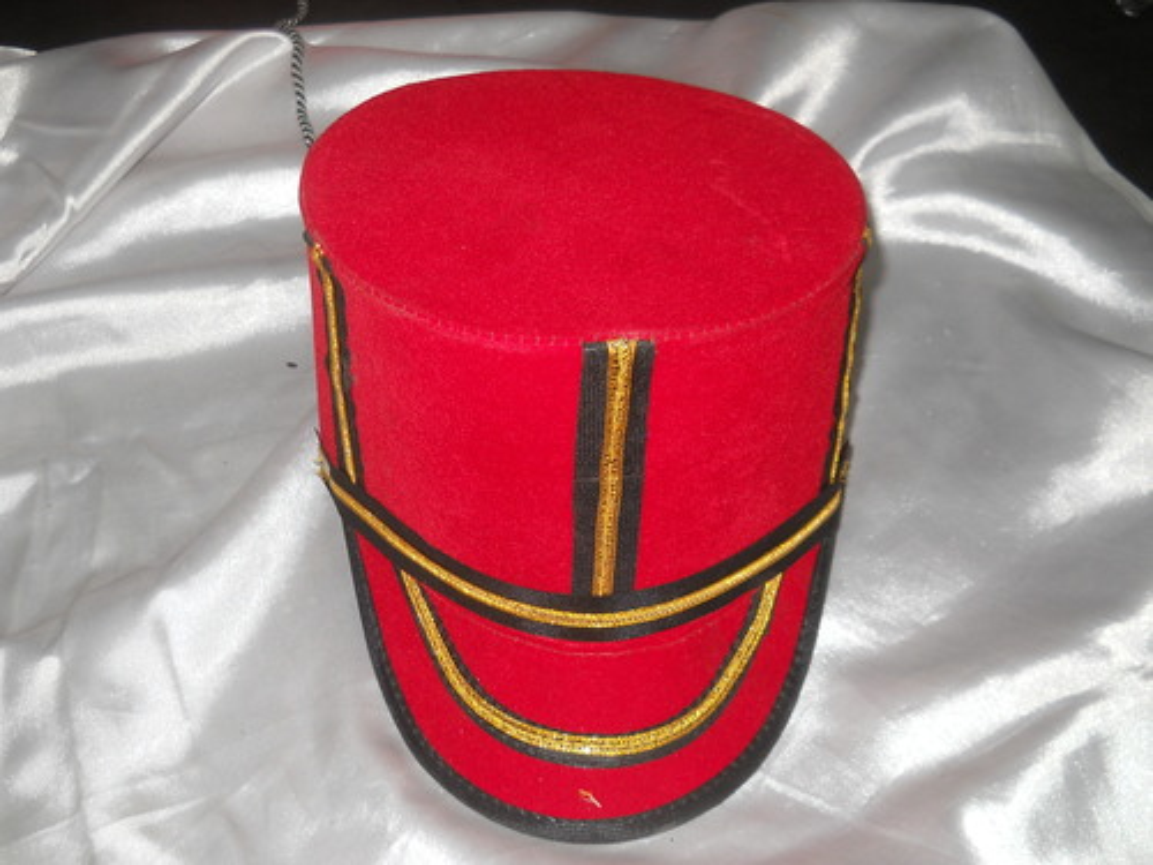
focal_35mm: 41
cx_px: 576
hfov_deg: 45.8
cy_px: 432
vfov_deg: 35.1
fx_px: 1366
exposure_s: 1/30
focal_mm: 6.72
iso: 80
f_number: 3.1
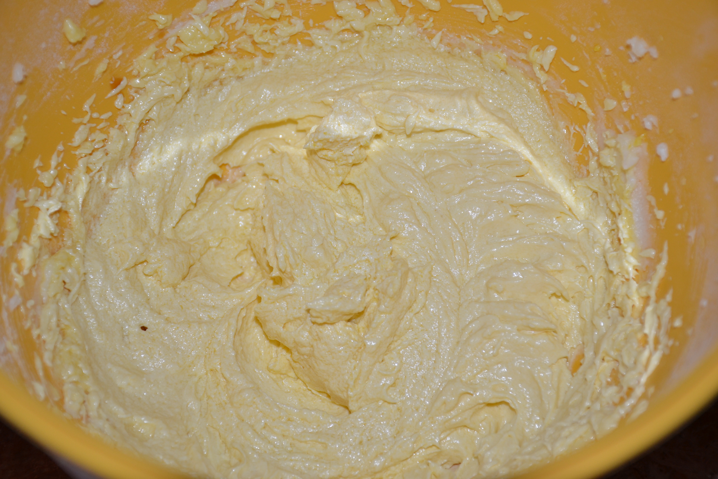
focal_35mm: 90
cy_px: 240
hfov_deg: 22.6
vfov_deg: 15.2
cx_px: 359
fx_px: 1795
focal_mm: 60
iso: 400
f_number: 5
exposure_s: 1/60
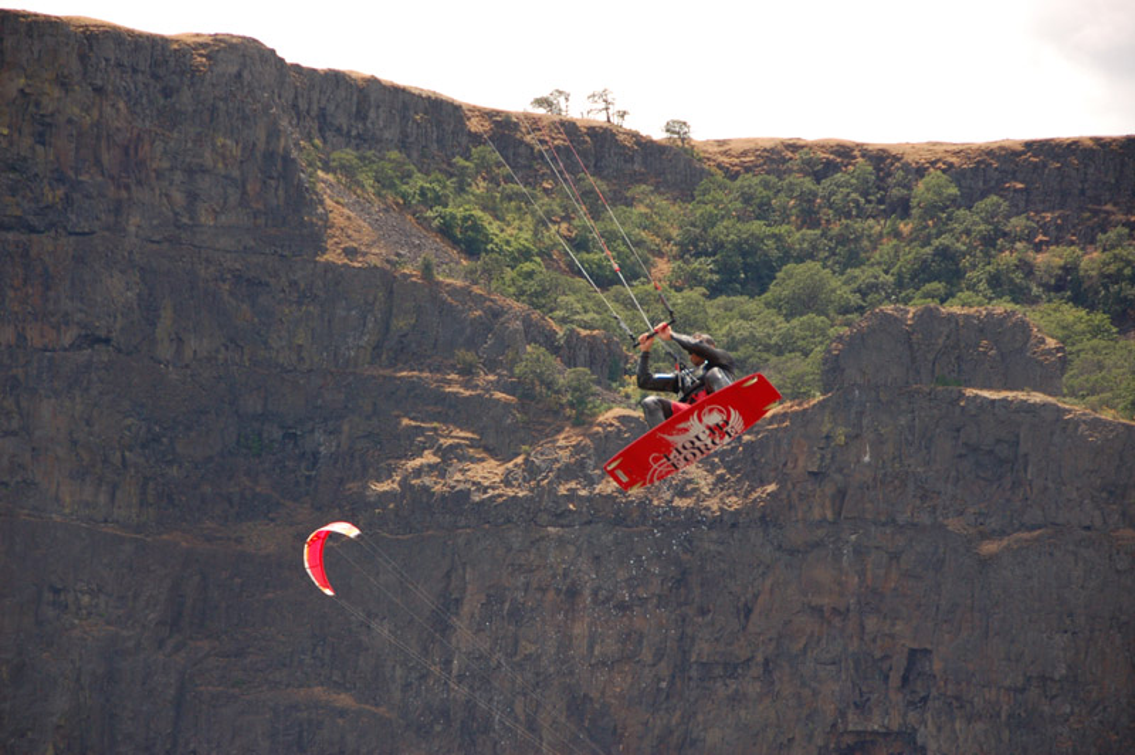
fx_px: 5292
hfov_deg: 12.2
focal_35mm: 168
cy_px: 378
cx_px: 568
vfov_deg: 8.2
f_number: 5.6
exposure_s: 1/800
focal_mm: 112
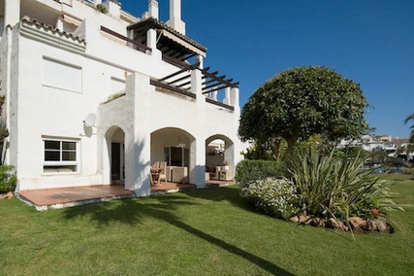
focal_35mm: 18
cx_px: 203
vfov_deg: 67.2
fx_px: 207
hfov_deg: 90.0
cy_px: 146
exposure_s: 1/3200
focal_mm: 16
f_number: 5.6
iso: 200
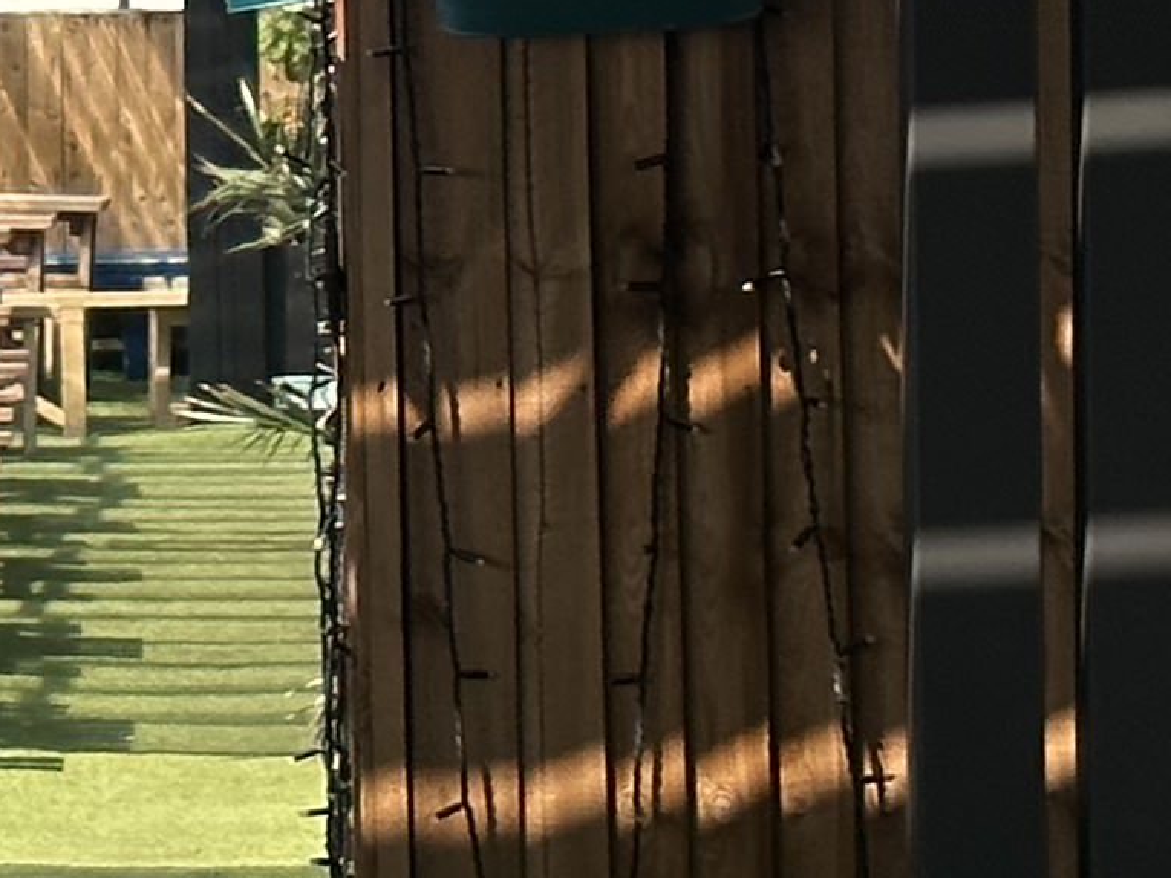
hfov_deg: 7.2
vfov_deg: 5.9
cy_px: 389
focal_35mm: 253
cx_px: -1866
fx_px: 8560
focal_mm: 6.86
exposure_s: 1/1751
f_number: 1.78
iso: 64
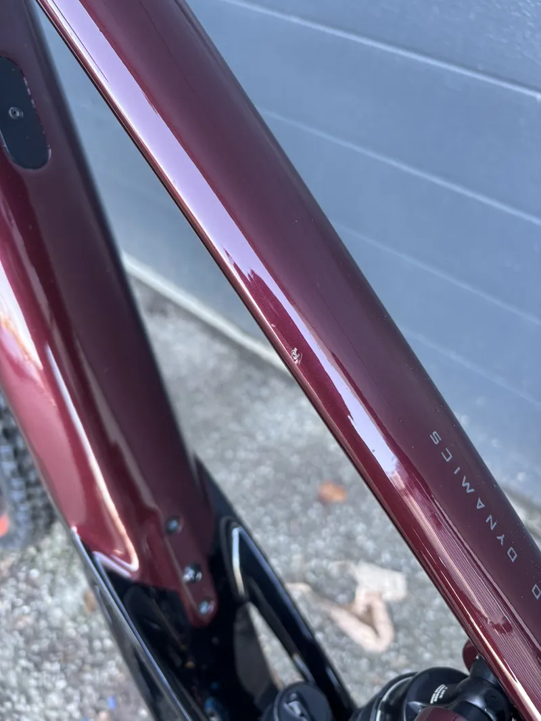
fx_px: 542
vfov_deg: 67.3
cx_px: 270
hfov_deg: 53.1
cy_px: 360
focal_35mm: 26
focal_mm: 5.96
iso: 125
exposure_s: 1/60
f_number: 1.6
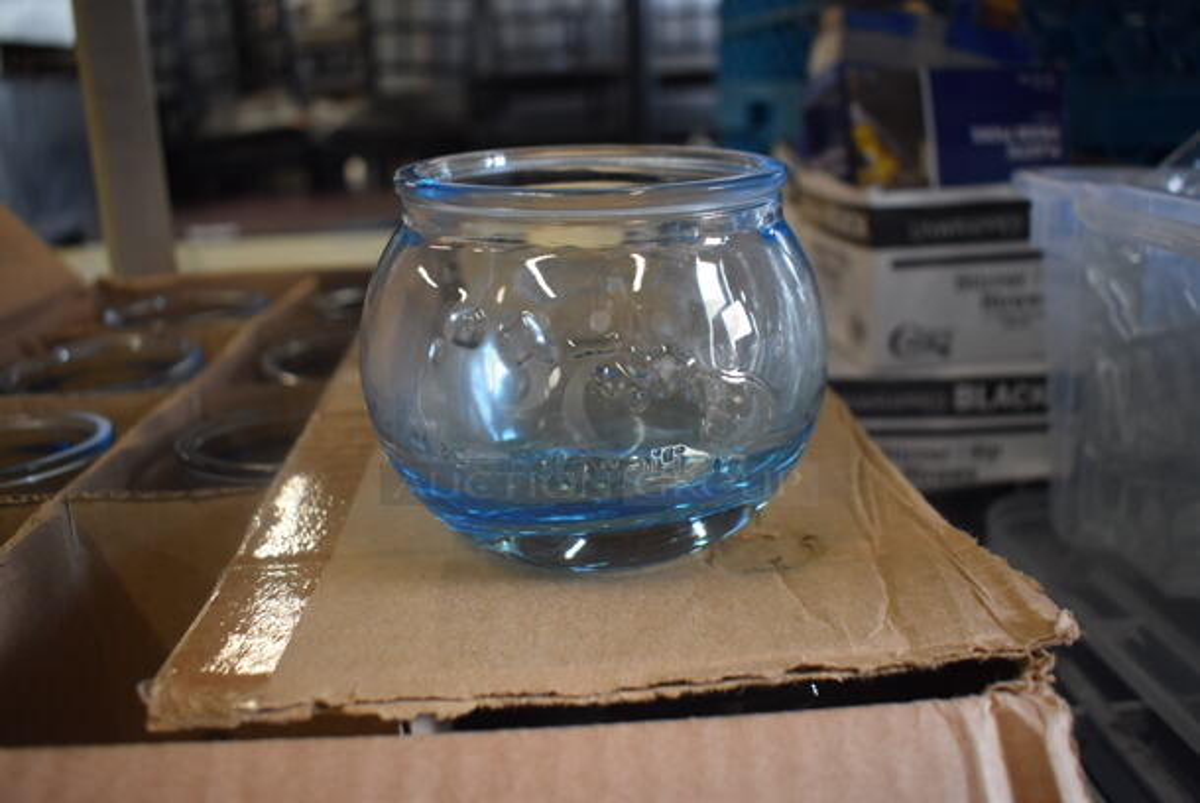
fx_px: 1001
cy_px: 402
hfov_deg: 61.9
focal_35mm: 30
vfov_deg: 43.7
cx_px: 600
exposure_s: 1/125
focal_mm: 20
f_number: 3.8
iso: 800
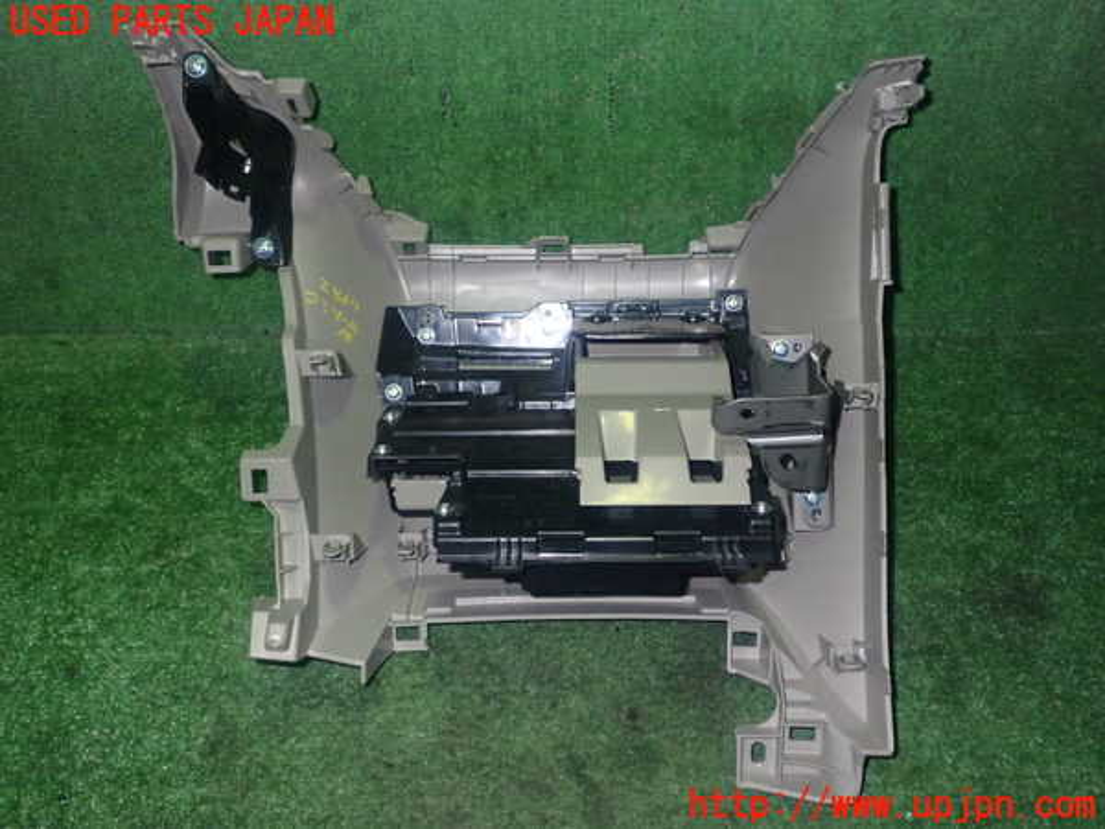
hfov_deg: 51.4
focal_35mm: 36
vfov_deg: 39.7
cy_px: 414
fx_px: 1149
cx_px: 552
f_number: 7.1
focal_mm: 6.37
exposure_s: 1/40
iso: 800
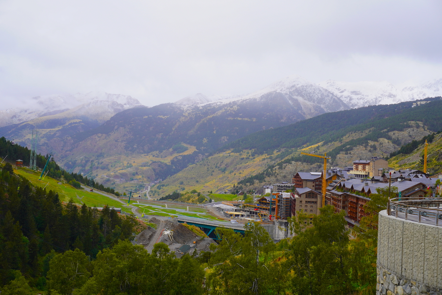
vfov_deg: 28.1
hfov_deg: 41.1
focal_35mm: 48
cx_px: 221
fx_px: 589
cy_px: 148
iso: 100
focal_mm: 32
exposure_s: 1/125
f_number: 10
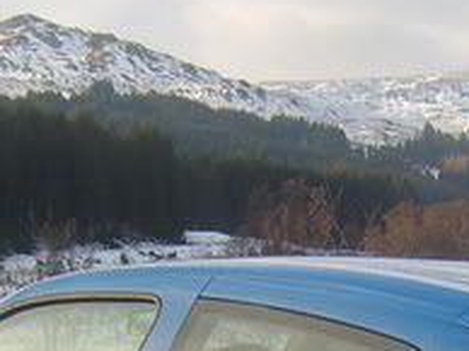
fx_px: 1732
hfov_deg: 15.4
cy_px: 518
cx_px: 307
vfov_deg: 11.1
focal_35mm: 128
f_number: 4
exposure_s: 1/192
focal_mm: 8.13
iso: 50
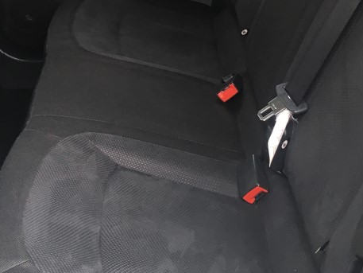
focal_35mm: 65
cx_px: 146
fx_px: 682
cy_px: -13
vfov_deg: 21.6
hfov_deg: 29.7
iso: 25
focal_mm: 4.15
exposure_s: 1/40
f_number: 2.2
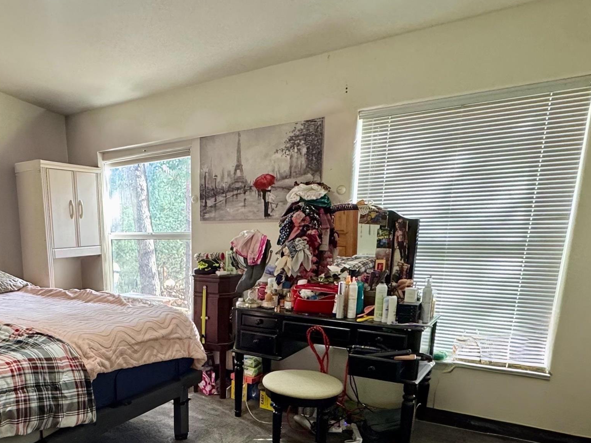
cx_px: 143
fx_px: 478
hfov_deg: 59.8
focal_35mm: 28
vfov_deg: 47.8
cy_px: 335
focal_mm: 2.22
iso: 320
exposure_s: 1/60
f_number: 2.2
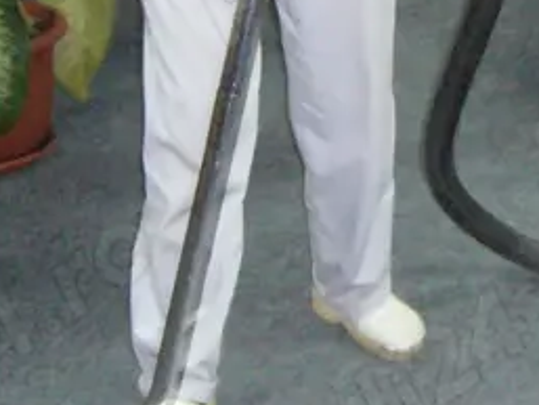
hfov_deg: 14.0
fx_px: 2119
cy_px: -109
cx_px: 661
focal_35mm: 136
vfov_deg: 10.7
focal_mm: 5.8
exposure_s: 1/30
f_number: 2.8
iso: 400
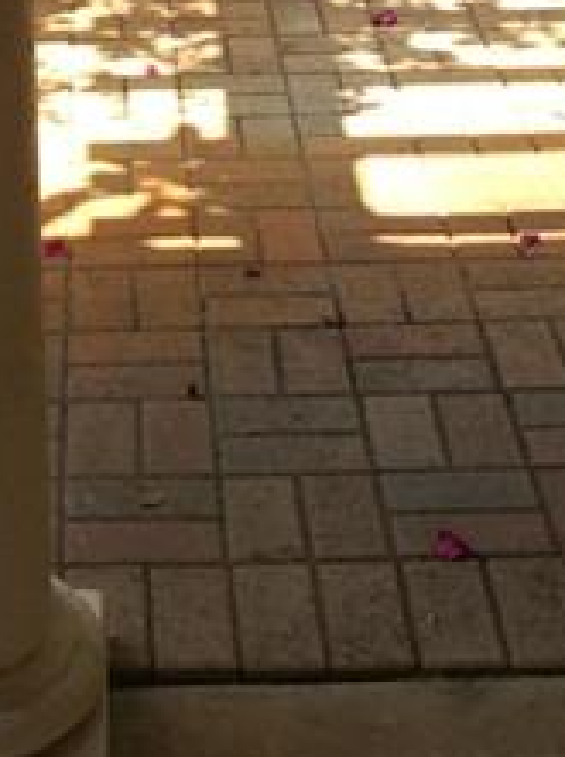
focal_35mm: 111
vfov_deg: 16.0
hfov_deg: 13.2
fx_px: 2423
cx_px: 118
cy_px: -428
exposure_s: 1/251
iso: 32
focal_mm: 3.3
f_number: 2.4
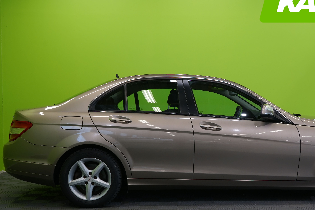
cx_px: 199
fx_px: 455
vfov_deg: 25.9
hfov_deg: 37.9
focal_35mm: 52
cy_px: 126
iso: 400
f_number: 6.3
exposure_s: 1/40
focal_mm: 34
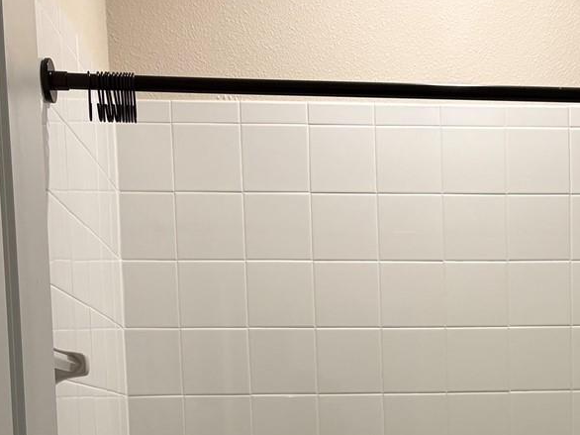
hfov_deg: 26.8
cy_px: 537
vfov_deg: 19.4
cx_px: 479
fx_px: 1189
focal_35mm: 71
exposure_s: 1/60
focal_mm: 5.96
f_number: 1.6
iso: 80
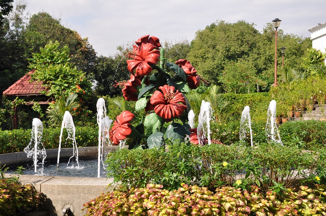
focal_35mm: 52
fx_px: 475
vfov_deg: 25.7
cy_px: 108
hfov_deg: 37.9
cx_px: 163
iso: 200
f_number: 9
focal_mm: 35
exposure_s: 1/320
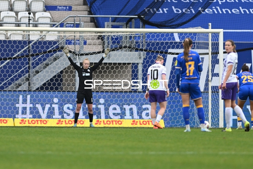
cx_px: 126
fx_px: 2108
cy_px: 84
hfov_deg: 6.9
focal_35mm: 300
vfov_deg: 4.6
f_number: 3.5
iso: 1100
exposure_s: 1/2000
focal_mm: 300
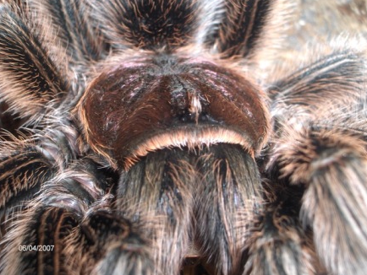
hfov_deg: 30.2
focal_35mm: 64
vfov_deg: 23.0
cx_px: 184
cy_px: 138
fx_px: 679
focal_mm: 10.19
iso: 100
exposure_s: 1/90
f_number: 5.6
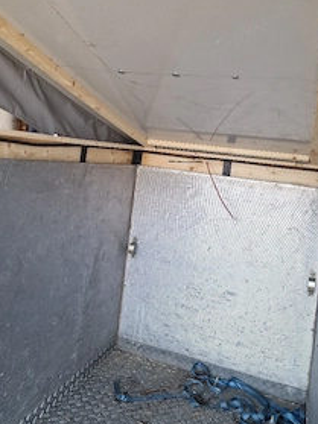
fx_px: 405
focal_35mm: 33
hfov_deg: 42.9
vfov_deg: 54.9
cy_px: 164
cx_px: 167
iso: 50
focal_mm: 6.4
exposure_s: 1/213
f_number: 1.8
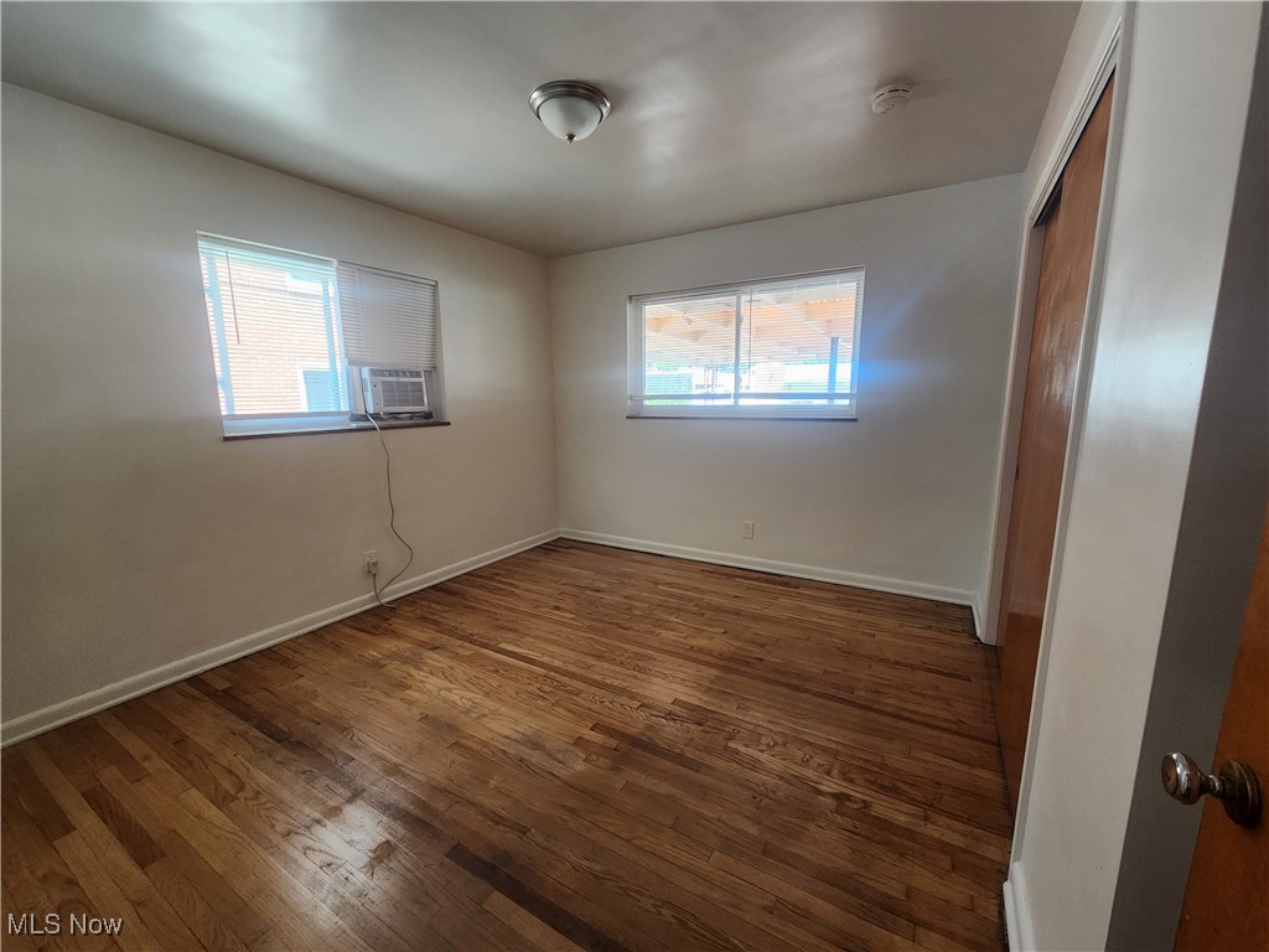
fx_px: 477
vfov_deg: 89.9
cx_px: 634
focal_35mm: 13
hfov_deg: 106.2
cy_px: 476
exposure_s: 1/60
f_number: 2.2
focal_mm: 2.2
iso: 400
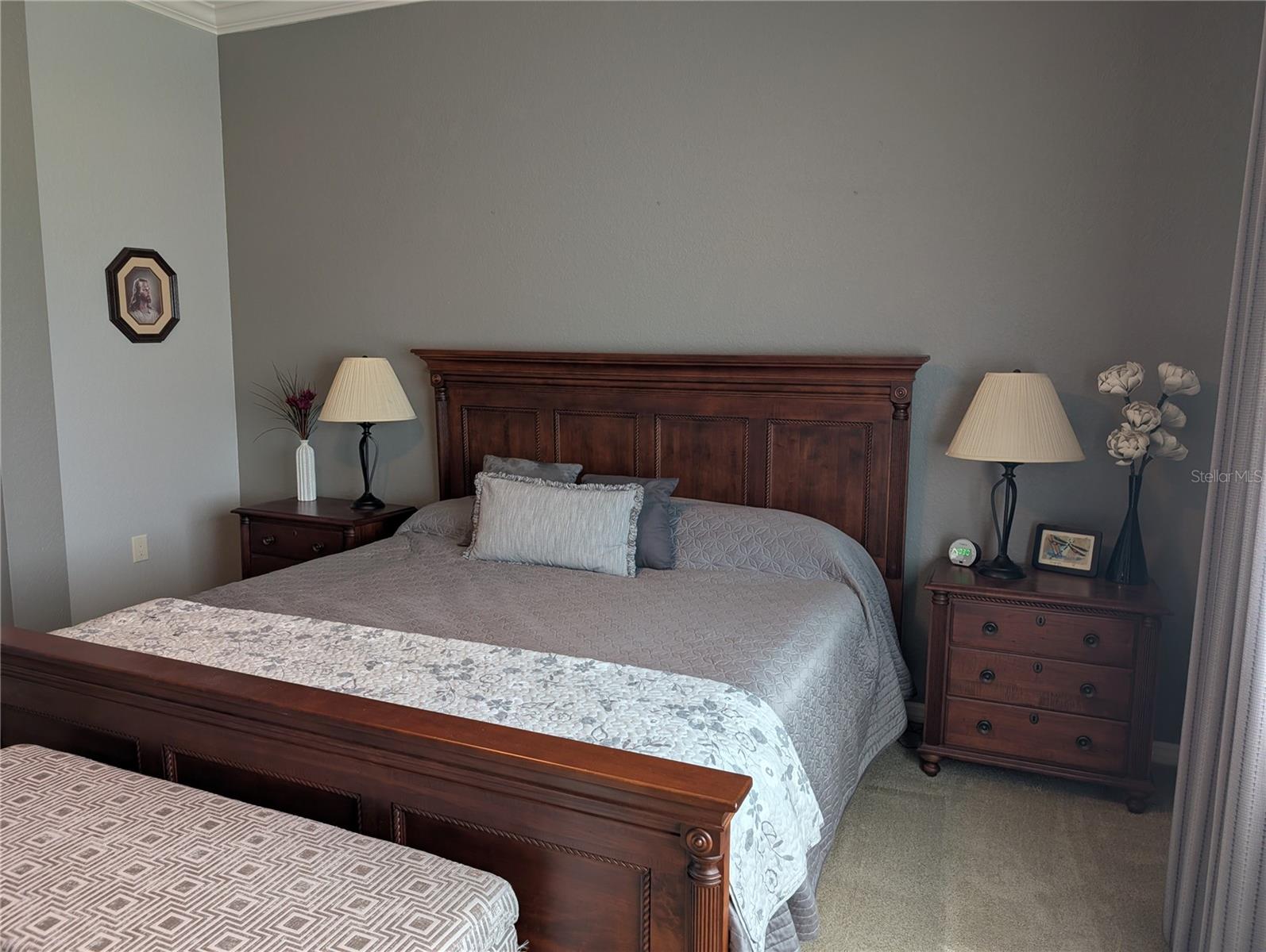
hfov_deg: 71.5
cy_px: 476
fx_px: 879
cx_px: 633
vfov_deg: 56.9
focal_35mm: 24
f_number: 1.68
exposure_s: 1/54.4
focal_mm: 6.9
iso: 17
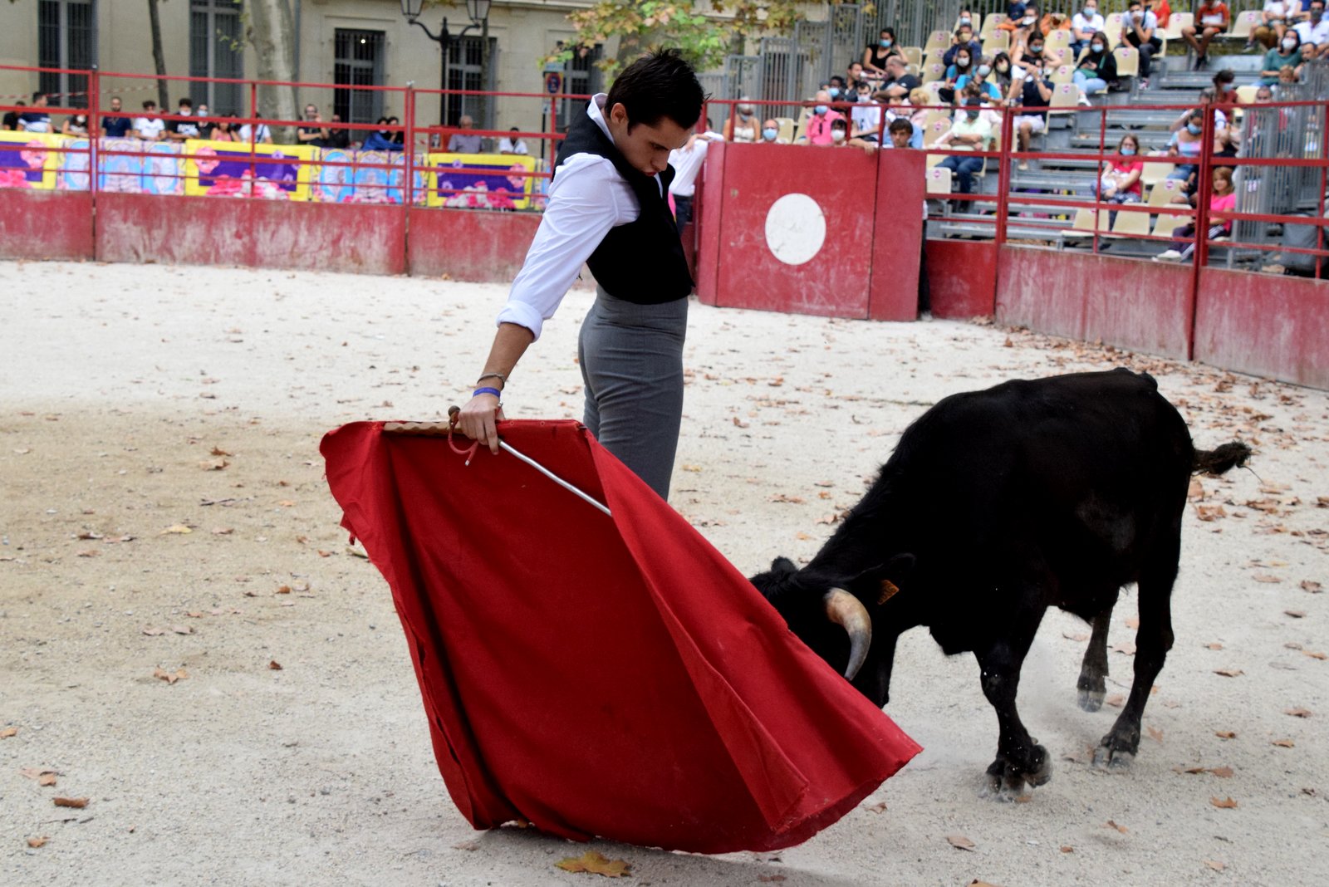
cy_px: 444
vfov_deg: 28.1
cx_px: 664
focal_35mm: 48
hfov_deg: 41.1
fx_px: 1773
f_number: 7.1
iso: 1600
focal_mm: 32
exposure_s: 1/1600
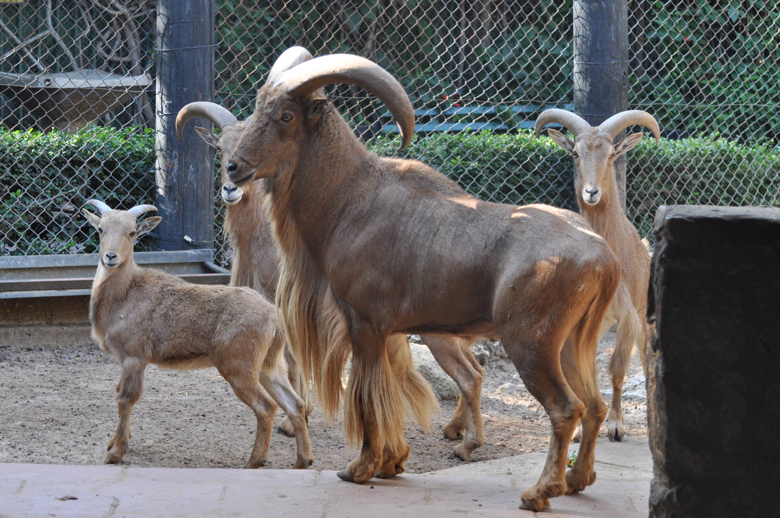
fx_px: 2597
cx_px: 390
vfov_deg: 11.4
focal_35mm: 120
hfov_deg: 17.1
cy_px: 259
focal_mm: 80
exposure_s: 1/250
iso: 720
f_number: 4.5
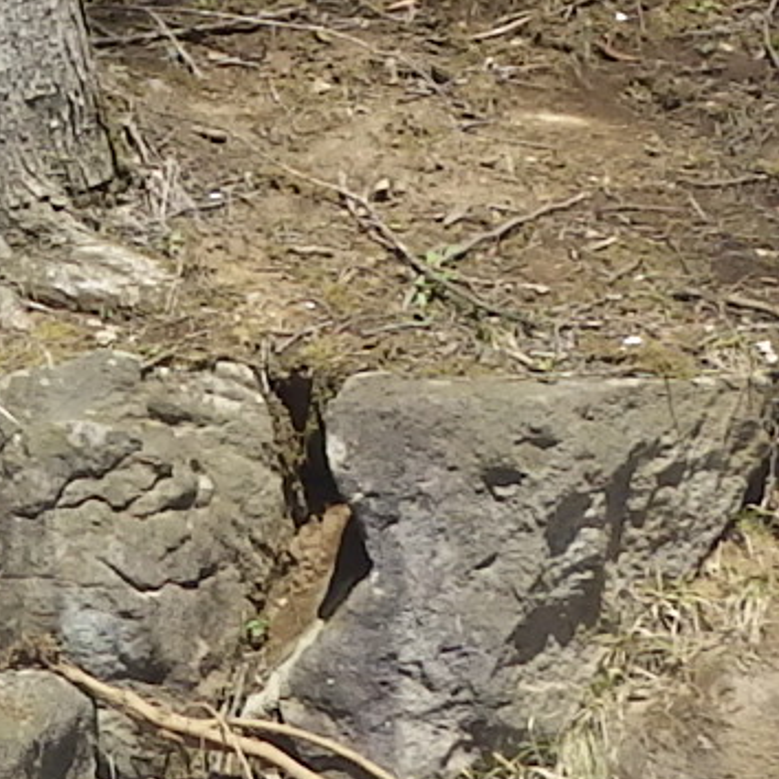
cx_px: -803
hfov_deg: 8.6
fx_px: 4888
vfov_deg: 9.0
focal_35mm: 192
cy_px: -88
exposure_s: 1/200
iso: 125
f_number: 7.9
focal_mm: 4.5
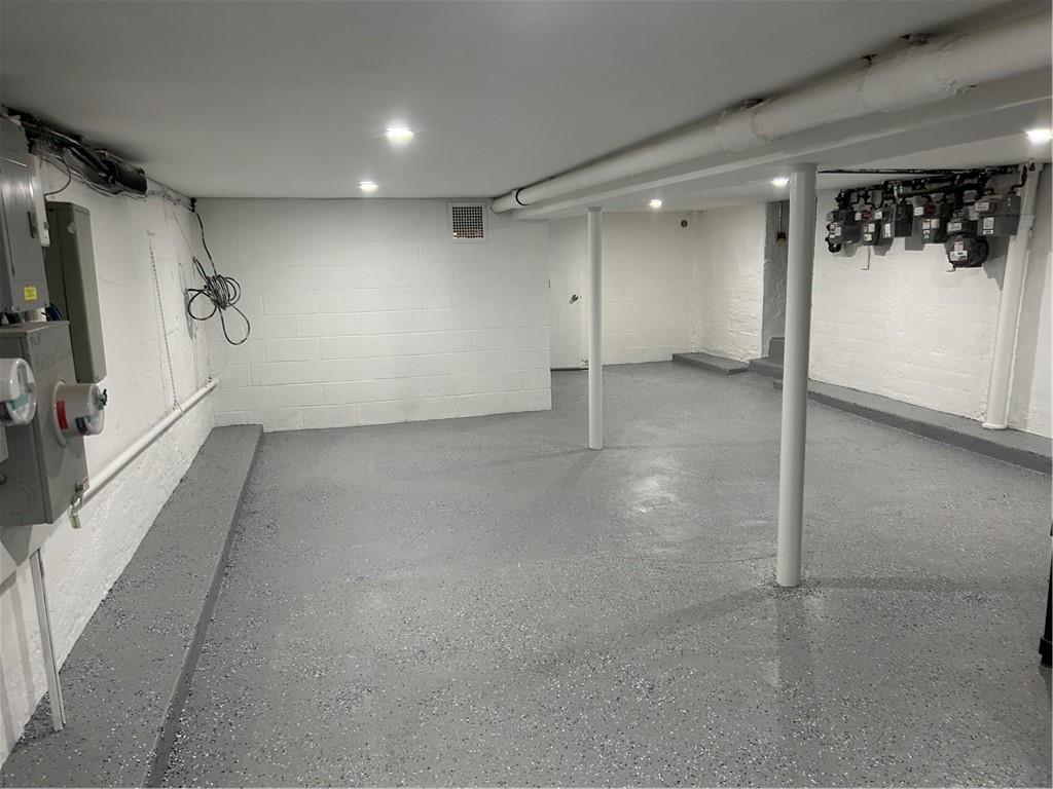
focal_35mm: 26
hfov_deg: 67.3
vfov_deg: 53.1
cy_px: 394
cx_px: 526
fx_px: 791
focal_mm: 5.7
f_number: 1.5
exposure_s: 1/60
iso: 200
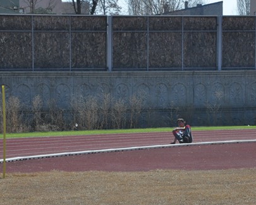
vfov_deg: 6.5
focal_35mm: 237
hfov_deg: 8.2
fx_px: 1794
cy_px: 118
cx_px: 195
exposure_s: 1/800
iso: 1250
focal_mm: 105
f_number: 14
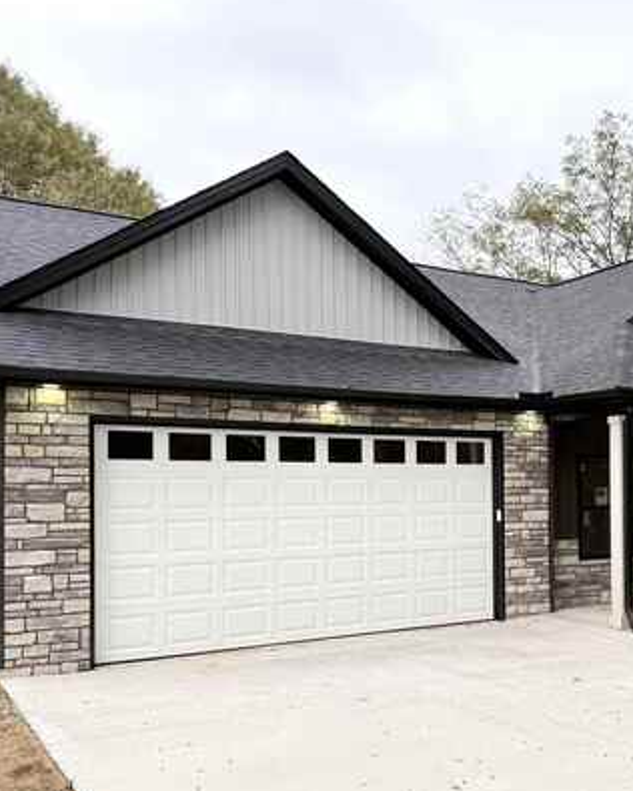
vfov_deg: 47.7
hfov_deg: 37.9
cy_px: 469
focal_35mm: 38
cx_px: 495
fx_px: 890
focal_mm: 6.76
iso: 80
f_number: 1.78
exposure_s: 1/358
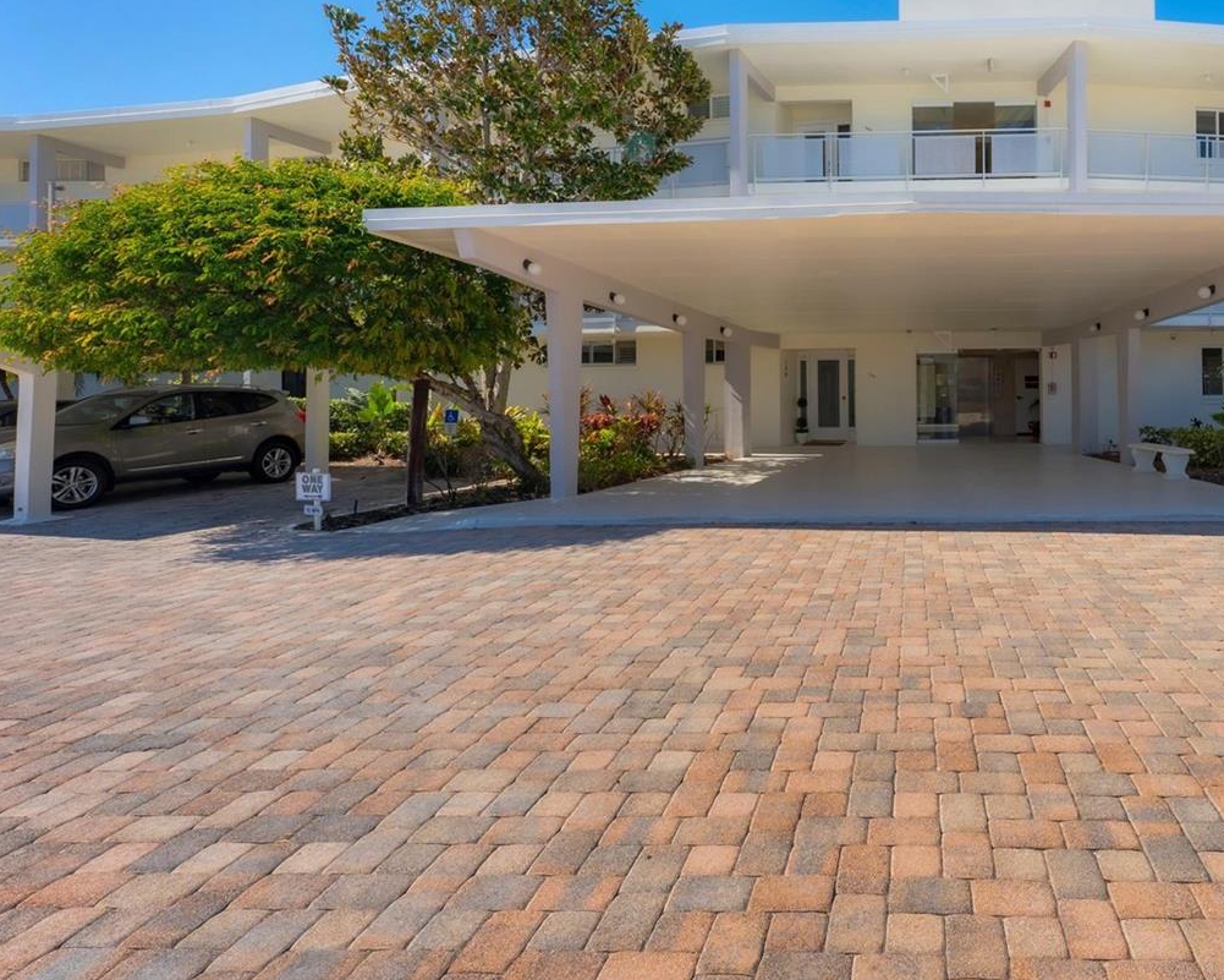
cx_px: 896
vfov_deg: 64.6
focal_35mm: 21
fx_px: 761
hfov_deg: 73.0
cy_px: 371
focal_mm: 14
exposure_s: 1/8000
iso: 320
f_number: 8
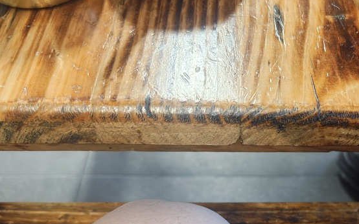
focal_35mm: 47
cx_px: 269
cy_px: 191
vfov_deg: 26.7
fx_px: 460
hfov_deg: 41.4
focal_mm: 6.76
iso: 400
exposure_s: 1/33
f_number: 1.78
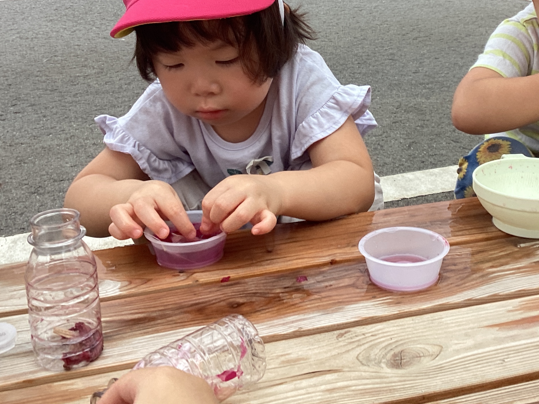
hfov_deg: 35.2
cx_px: 355
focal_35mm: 54
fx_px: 841
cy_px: 72
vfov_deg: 26.4
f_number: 2.4
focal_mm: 3.3
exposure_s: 1/120
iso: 25
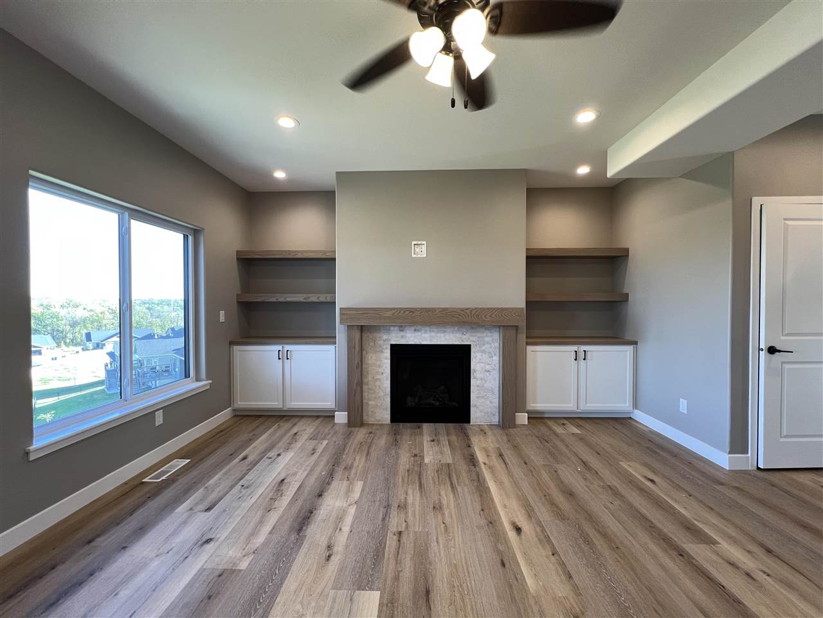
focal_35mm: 13
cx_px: 412
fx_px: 309
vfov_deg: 89.9
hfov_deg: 106.2
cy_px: 309
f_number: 1.8
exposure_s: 1/120
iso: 200
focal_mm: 1.57
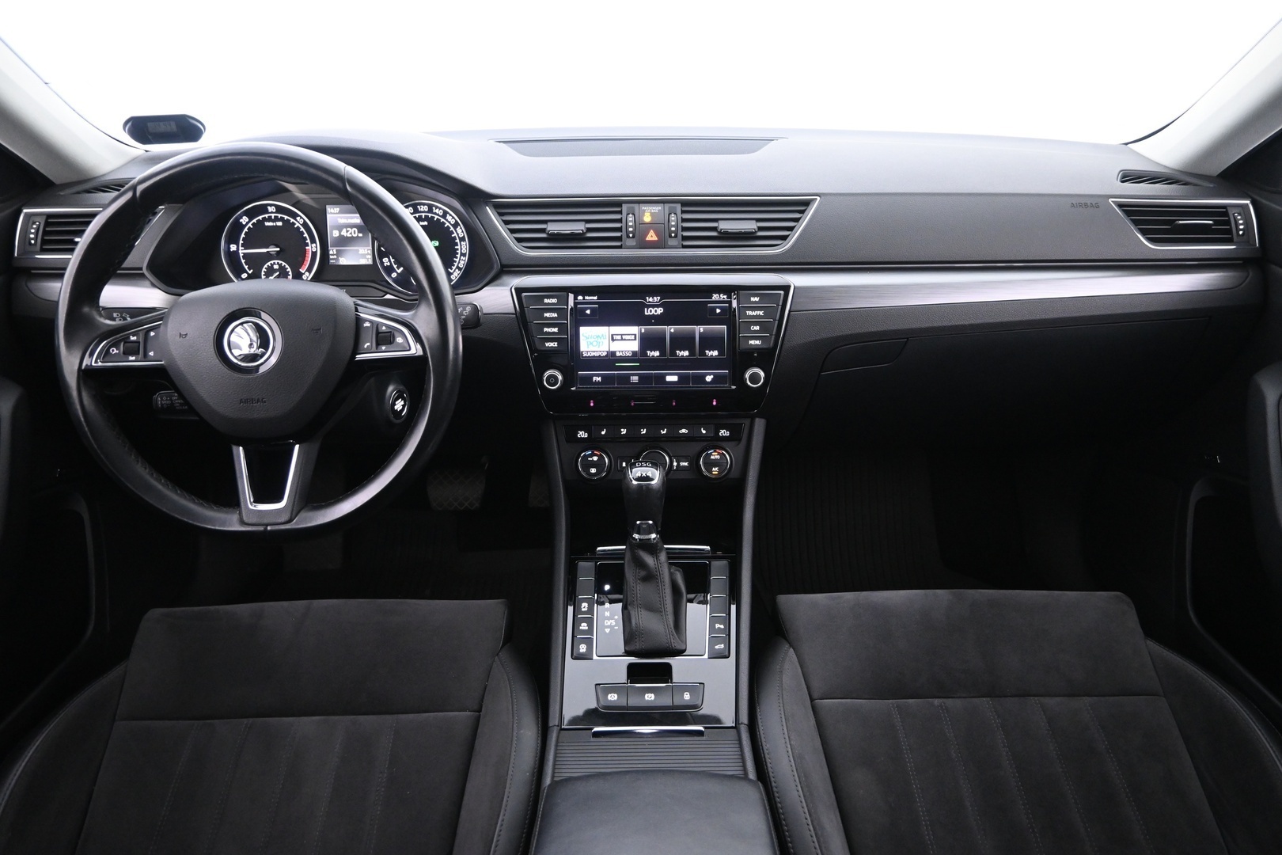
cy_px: 428
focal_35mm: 24
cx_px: 641
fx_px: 855
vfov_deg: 53.1
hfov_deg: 73.7
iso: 2500
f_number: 3.5
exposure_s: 1/15
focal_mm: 16
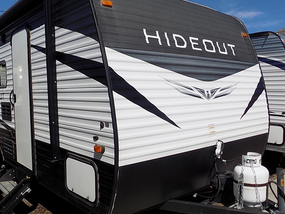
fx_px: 280
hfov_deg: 54.0
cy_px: 113
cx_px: 144
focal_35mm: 34
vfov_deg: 41.8
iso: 80
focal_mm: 4
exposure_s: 1/200
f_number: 9.9
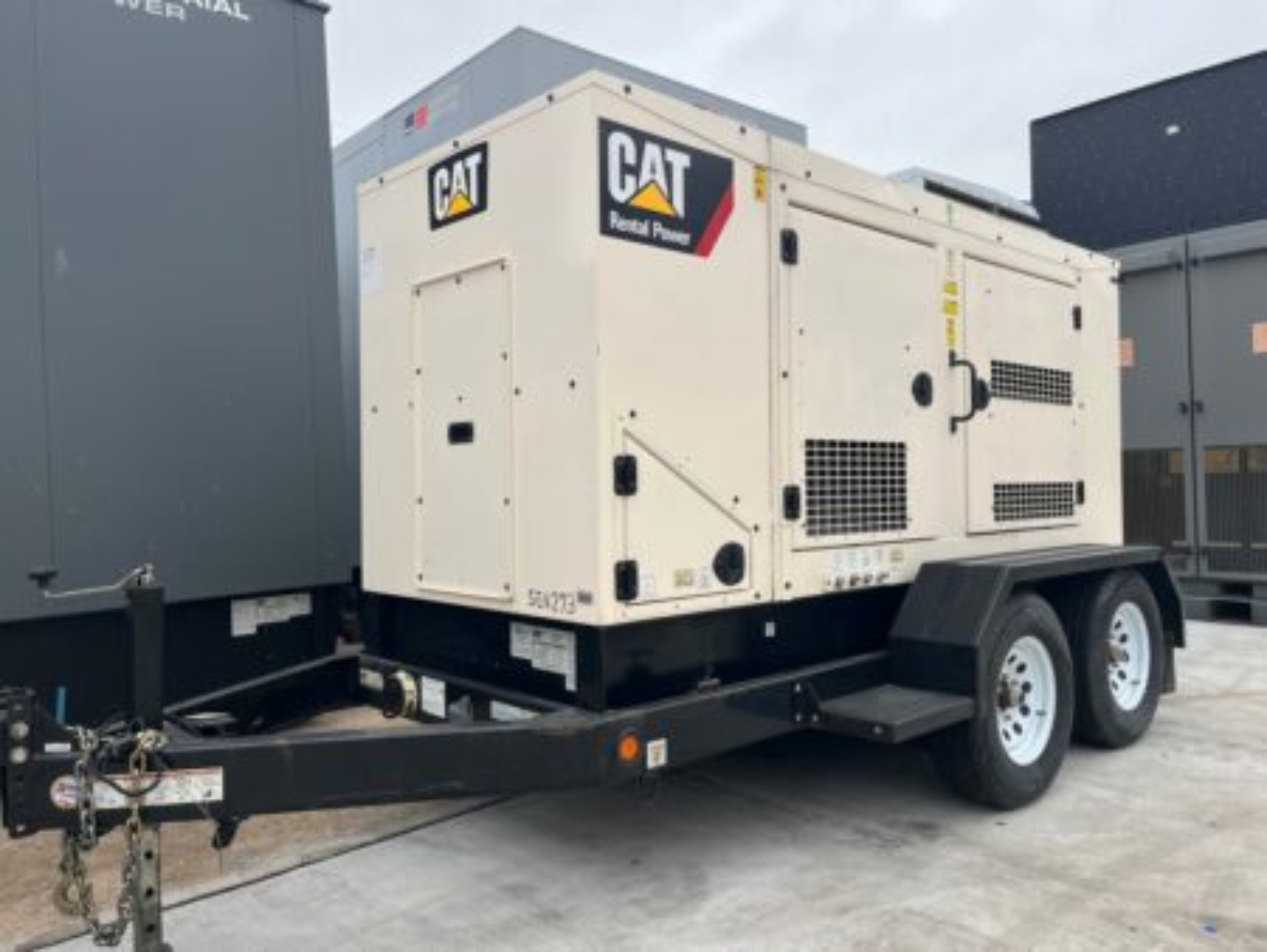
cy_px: 476
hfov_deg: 67.3
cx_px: 634
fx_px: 952
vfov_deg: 53.1
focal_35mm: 26
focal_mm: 5.1
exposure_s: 1/782
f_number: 1.6
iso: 50
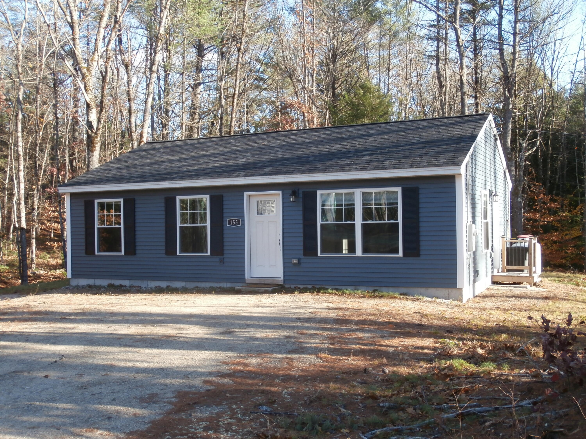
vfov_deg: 37.7
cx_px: 293
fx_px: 643
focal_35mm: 38
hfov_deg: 49.0
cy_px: 220
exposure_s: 1/100
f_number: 3.9
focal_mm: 6.67
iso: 100
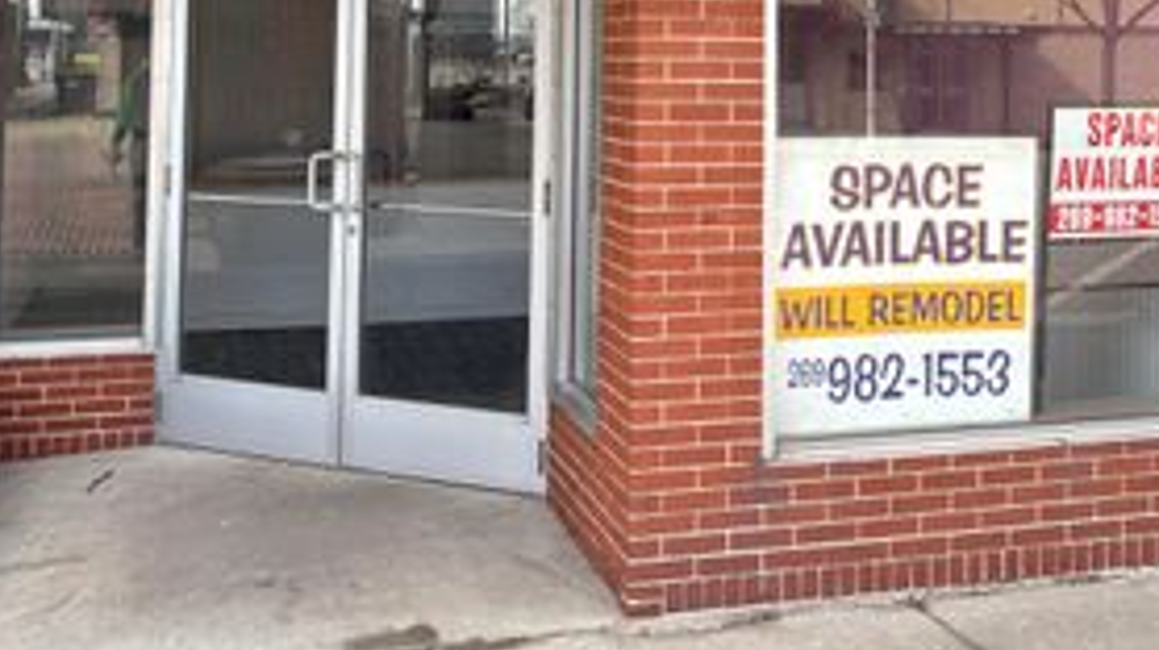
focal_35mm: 51
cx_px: 730
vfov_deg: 22.4
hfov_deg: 40.3
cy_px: -31
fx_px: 1566
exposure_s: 1/423
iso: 50
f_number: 1.6
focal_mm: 5.96
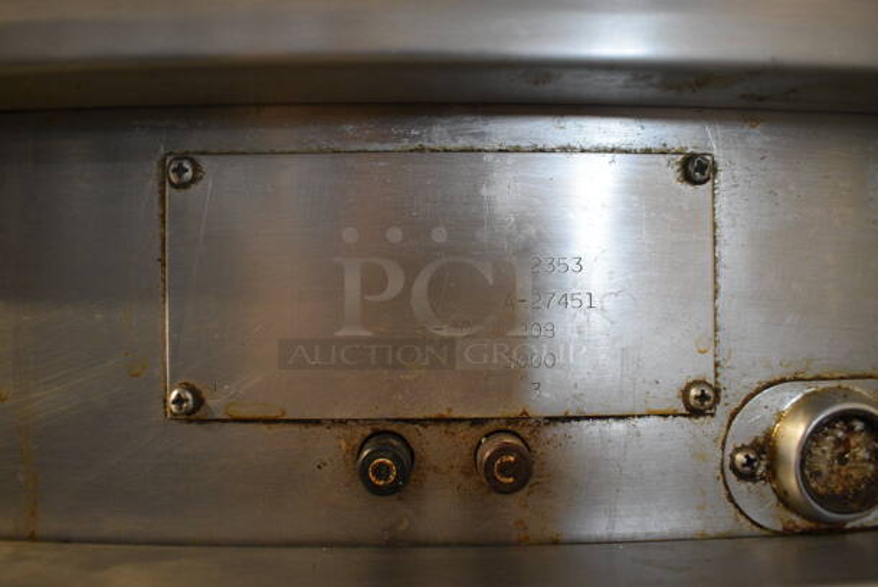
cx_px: 439
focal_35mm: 27
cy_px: 294
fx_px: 659
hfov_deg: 67.3
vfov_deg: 48.0
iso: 2000
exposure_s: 1/60
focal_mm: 18
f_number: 4
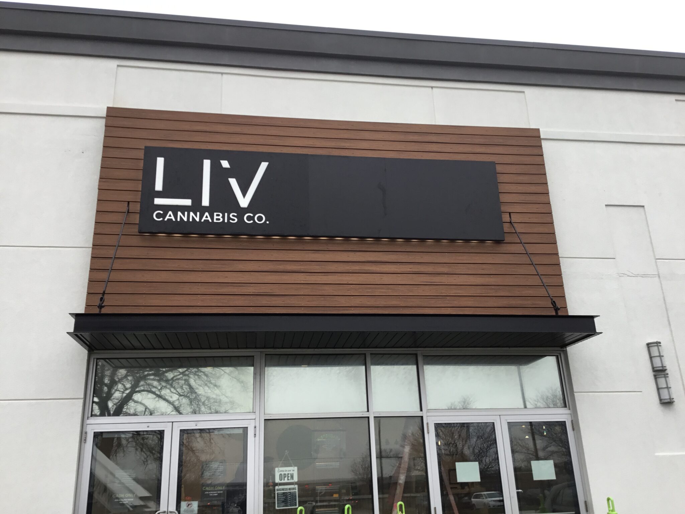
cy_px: 257
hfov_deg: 58.4
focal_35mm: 31
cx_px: 342
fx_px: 613
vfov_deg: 45.4
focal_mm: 3.3
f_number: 2.4
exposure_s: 1/120
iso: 32
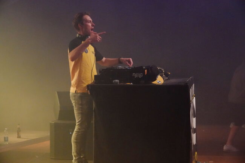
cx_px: 122
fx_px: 578
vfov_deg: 16.1
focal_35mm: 85
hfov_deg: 23.9
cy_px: 82
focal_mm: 31.33
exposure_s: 1/125
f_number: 3.5
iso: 2500
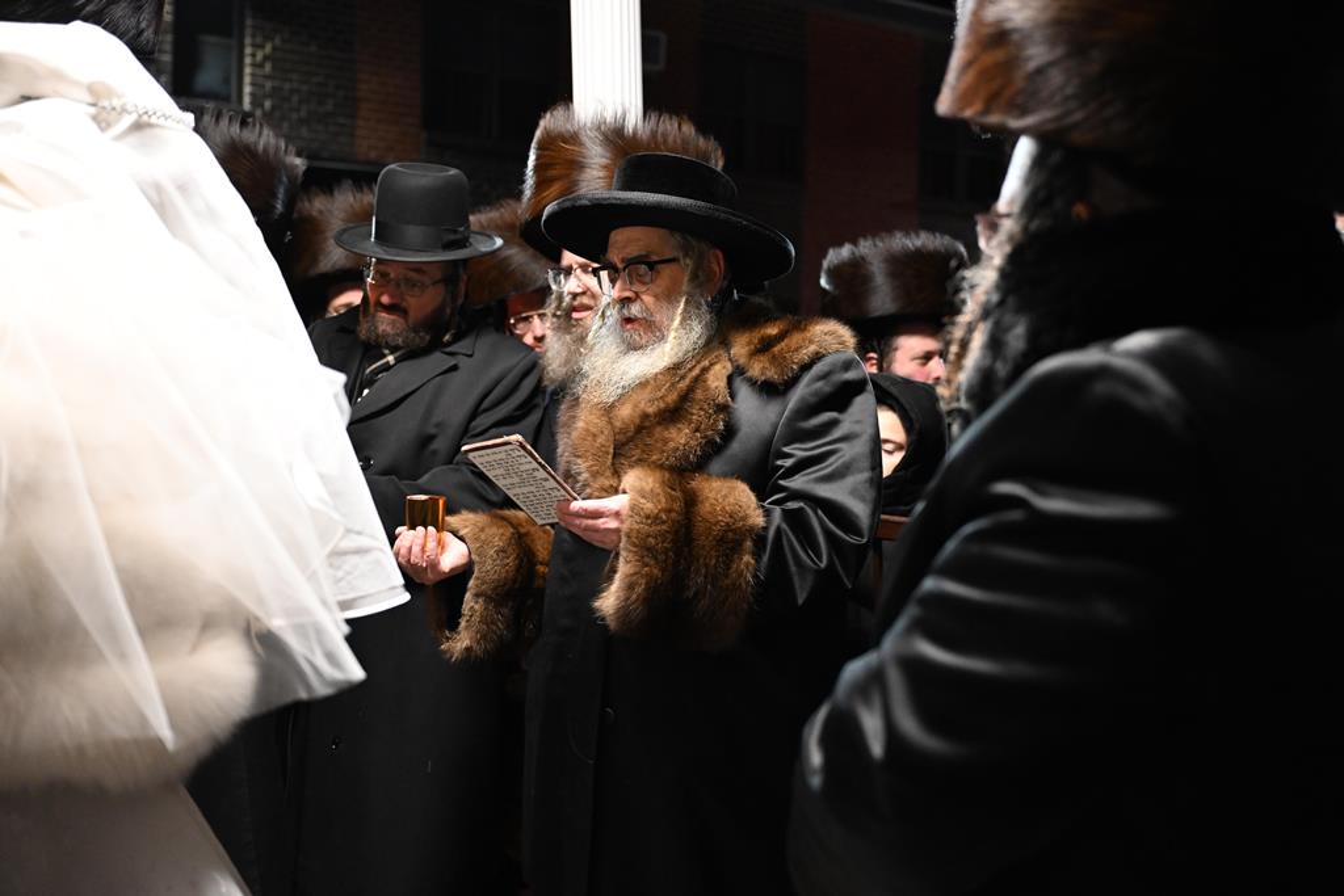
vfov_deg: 35.1
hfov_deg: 50.7
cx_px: 672
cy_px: 448
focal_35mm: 38
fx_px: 1419
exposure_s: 1/125
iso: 4000
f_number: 2.8
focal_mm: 38
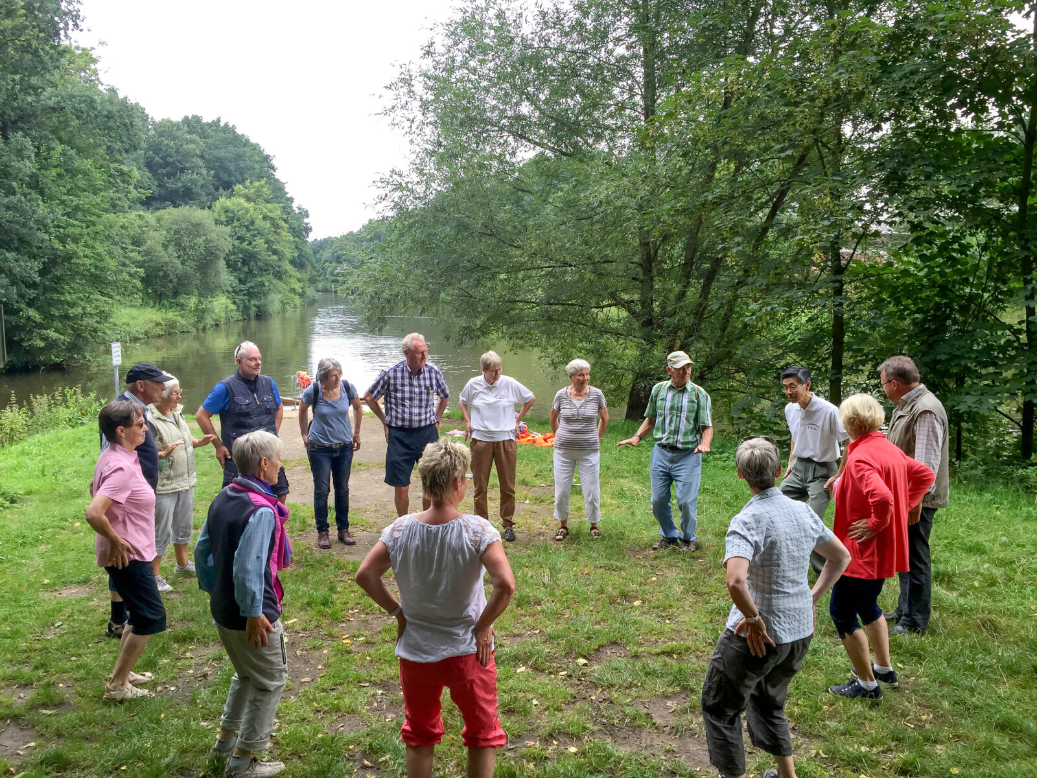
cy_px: 389
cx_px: 518
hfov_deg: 61.7
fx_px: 869
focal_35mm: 29
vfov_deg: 48.2
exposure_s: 1/100
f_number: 2.2
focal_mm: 4.15
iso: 32
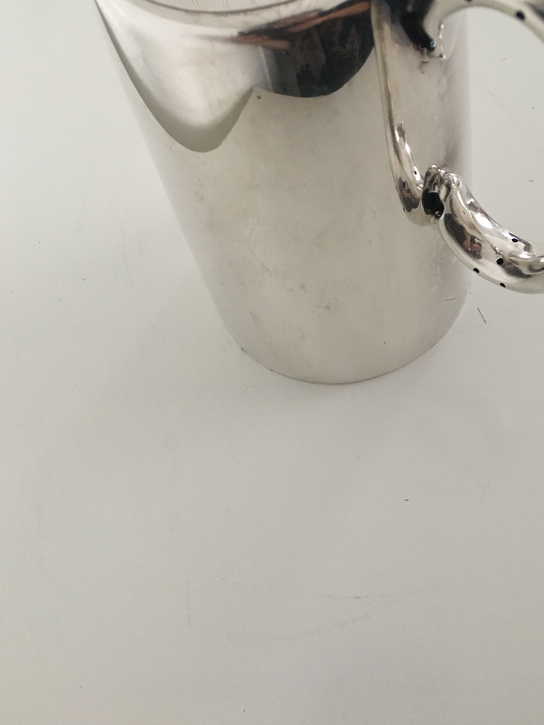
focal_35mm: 32
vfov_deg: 56.7
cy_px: 334
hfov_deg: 44.2
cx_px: 285
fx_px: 670
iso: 160
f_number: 2.2
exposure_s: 1/33
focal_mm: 4.15
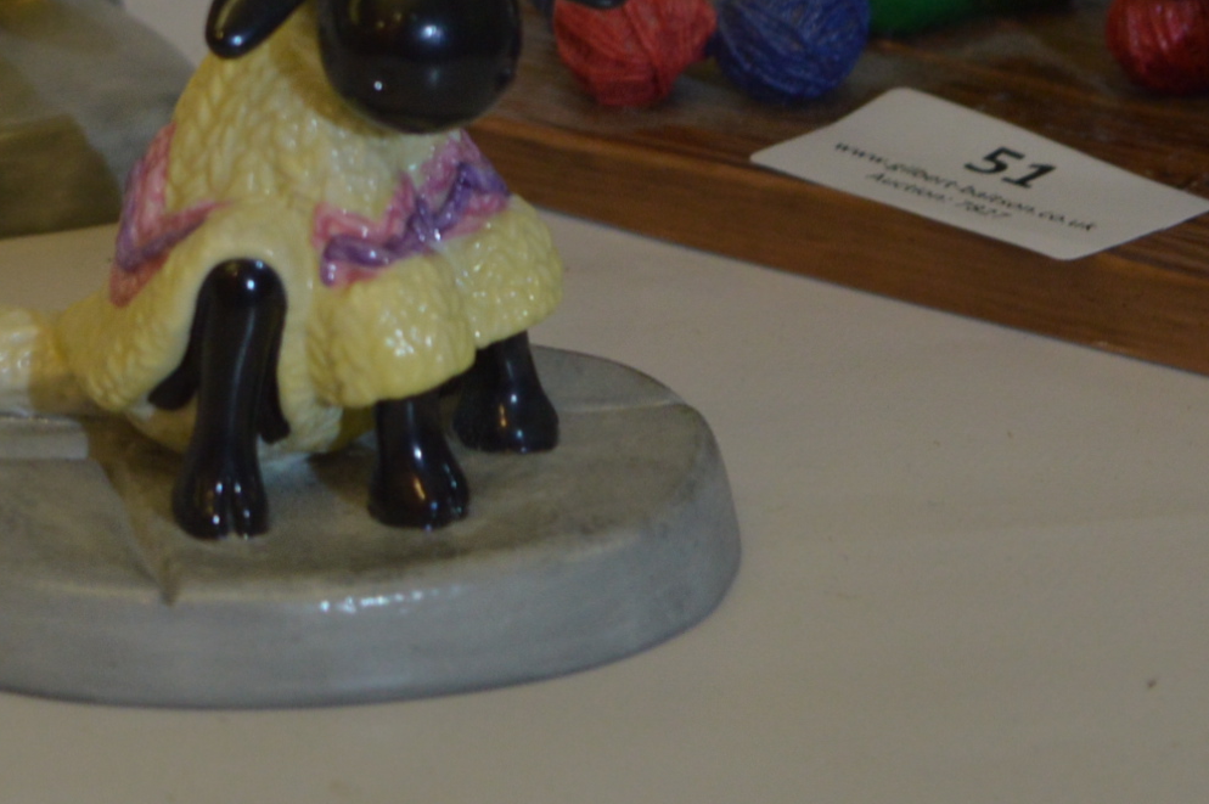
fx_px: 7617
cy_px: -383
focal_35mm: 227
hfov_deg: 9.1
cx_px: 293
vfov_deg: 6.0
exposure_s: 1/60
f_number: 5.6
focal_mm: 50
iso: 640
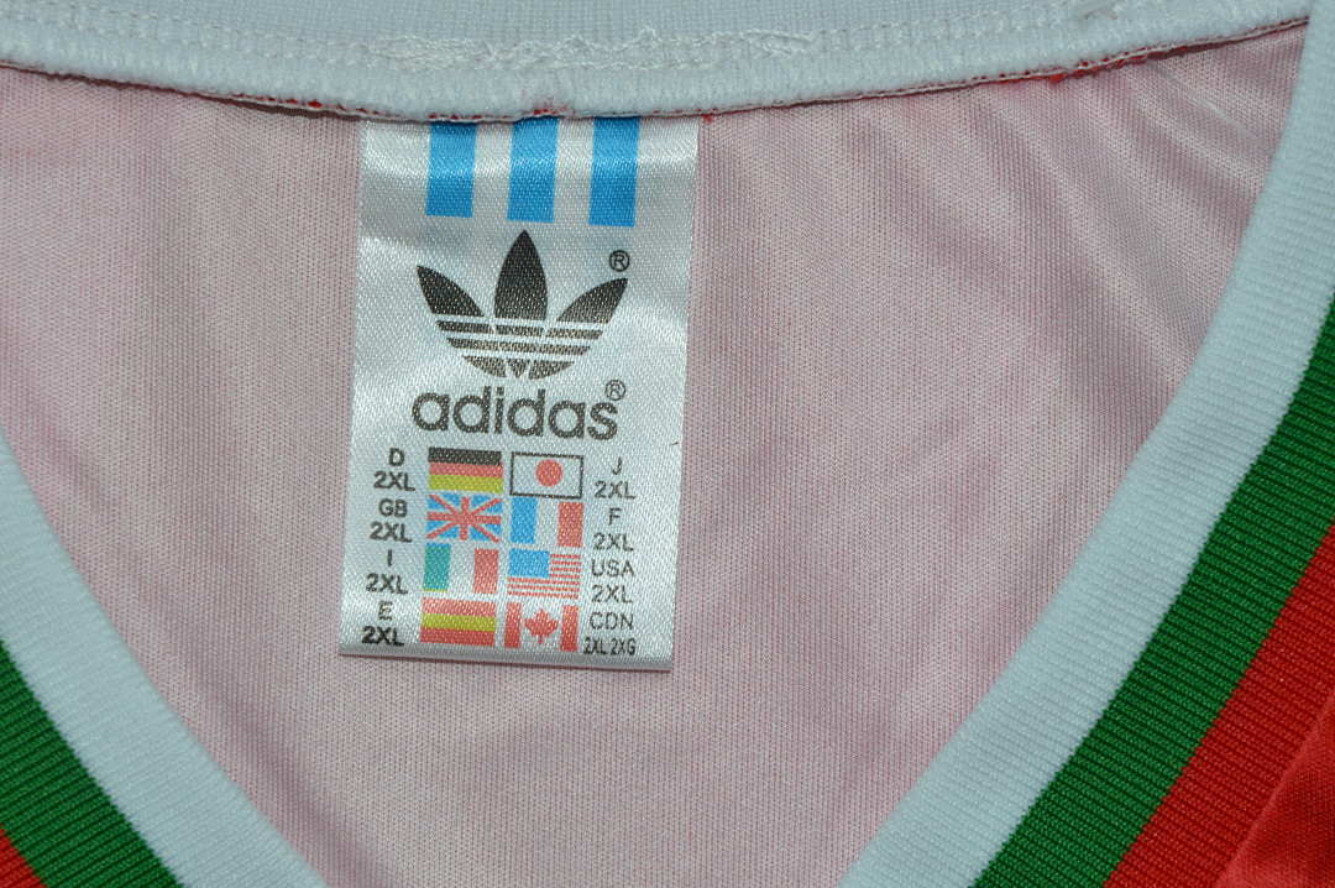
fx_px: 5835
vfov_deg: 8.7
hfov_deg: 13.1
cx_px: 668
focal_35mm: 158
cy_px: 444
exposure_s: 1/200
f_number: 18
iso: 400
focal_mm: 105
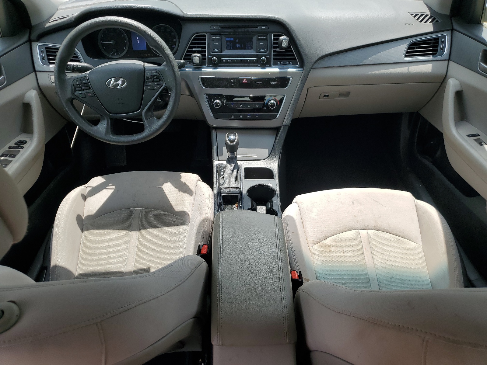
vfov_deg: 53.1
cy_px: 182
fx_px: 366
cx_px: 244
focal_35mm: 26
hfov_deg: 67.3
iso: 50
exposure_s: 1/1111
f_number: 1.5
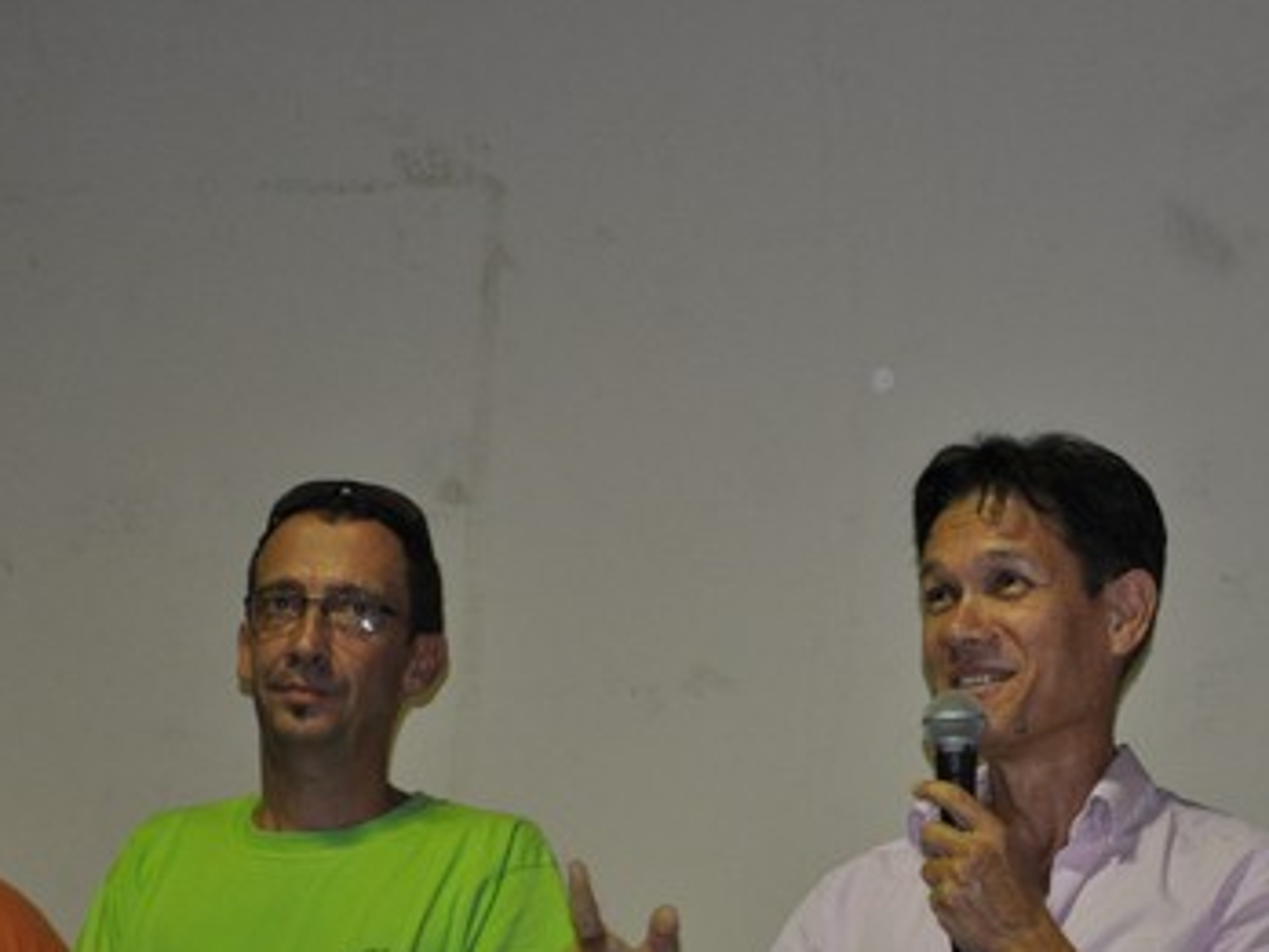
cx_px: 981
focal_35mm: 146
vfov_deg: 10.2
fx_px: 5348
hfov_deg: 13.5
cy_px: 691
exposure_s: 1/30
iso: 800
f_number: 5.6
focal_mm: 55
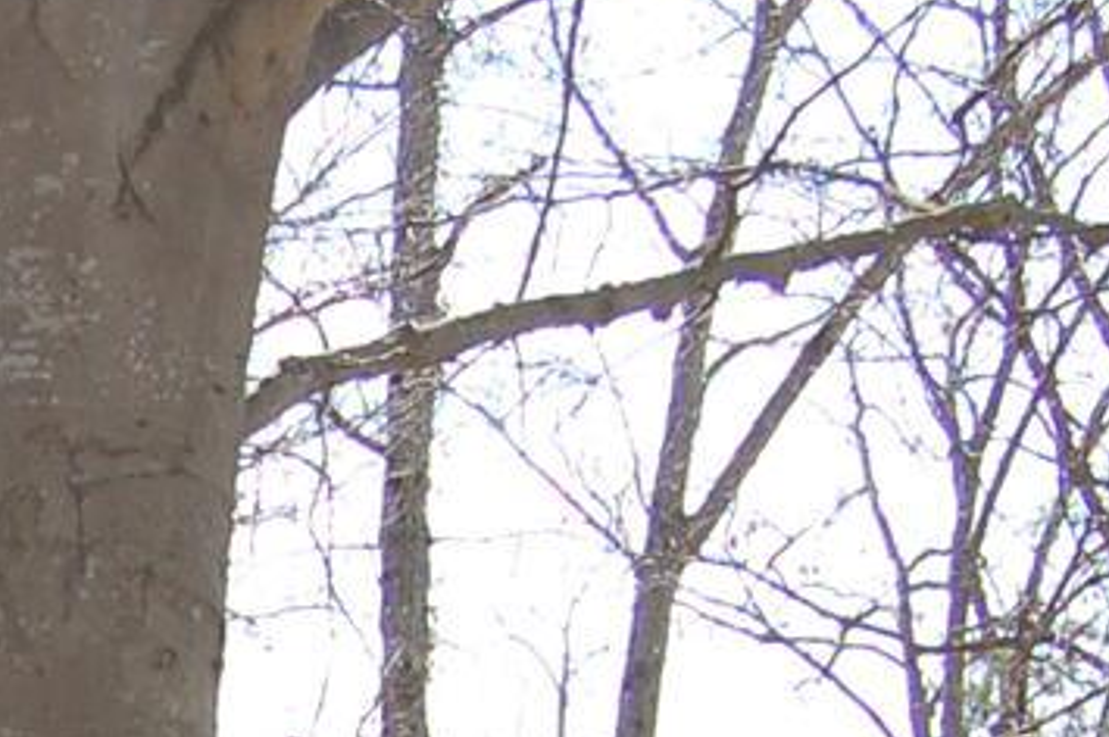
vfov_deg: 5.9
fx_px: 6925
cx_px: -765
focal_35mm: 225
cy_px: 1529
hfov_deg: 8.8
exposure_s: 1/500
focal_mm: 26
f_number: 5.6
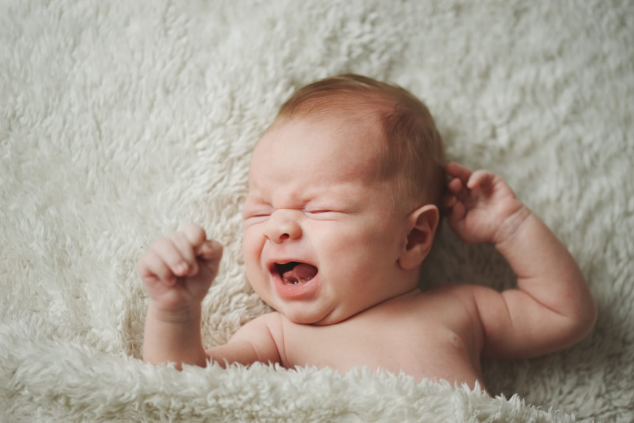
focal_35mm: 105
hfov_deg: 19.5
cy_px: 212
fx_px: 1849
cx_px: 317
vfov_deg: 13.0
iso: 800
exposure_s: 1/400
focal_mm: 105
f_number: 3.2
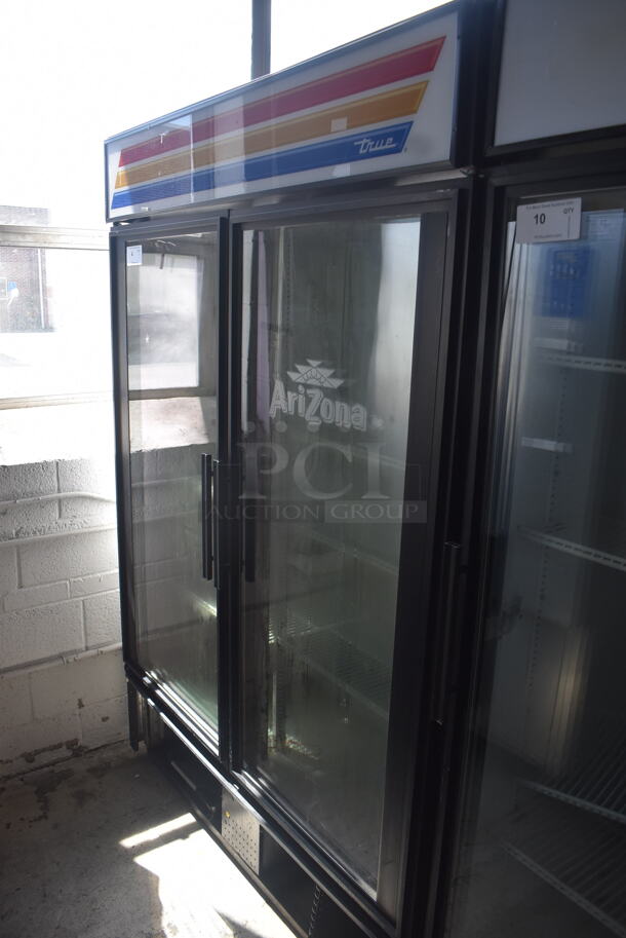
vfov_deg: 67.3
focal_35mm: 27
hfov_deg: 48.0
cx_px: 313
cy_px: 469
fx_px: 703
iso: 400
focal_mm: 18
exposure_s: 1/250
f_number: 4.5
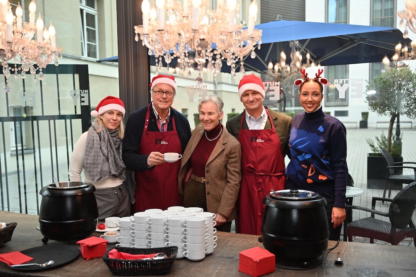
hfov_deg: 50.7
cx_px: 208
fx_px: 439
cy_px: 138
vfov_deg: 35.1
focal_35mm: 38
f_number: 2.8
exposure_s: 1/100
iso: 250
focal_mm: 38
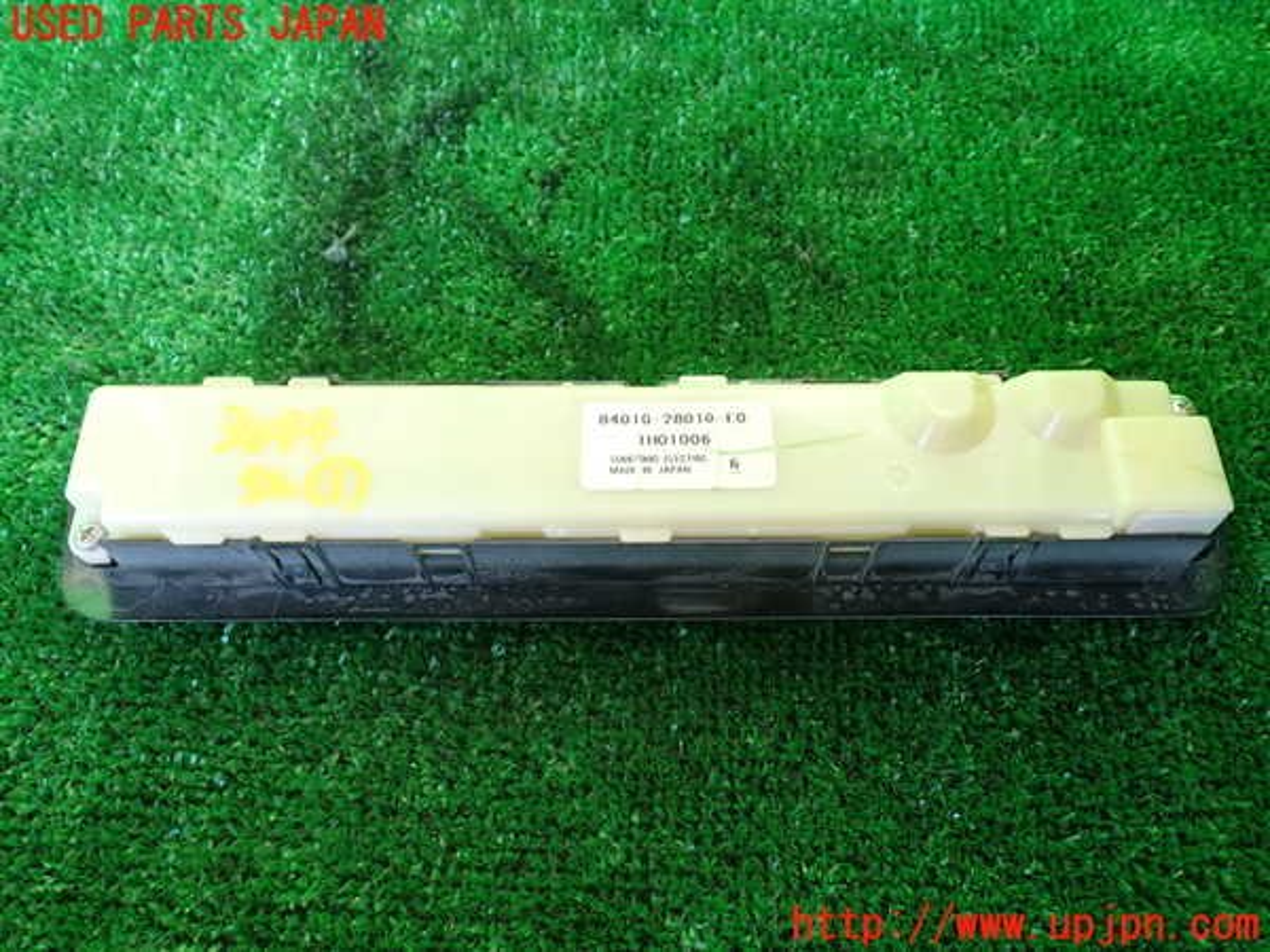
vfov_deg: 46.8
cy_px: 476
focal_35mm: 30
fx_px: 1101
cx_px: 635
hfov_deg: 60.0
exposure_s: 1/60
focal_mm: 5.4
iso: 125
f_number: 2.3
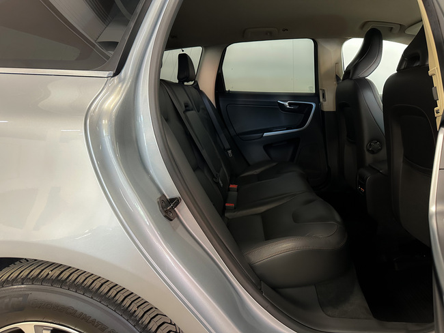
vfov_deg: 56.8
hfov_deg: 71.6
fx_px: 308
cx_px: 222
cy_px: 166
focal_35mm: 24
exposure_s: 1/60
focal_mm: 6.86
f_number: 1.8
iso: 500
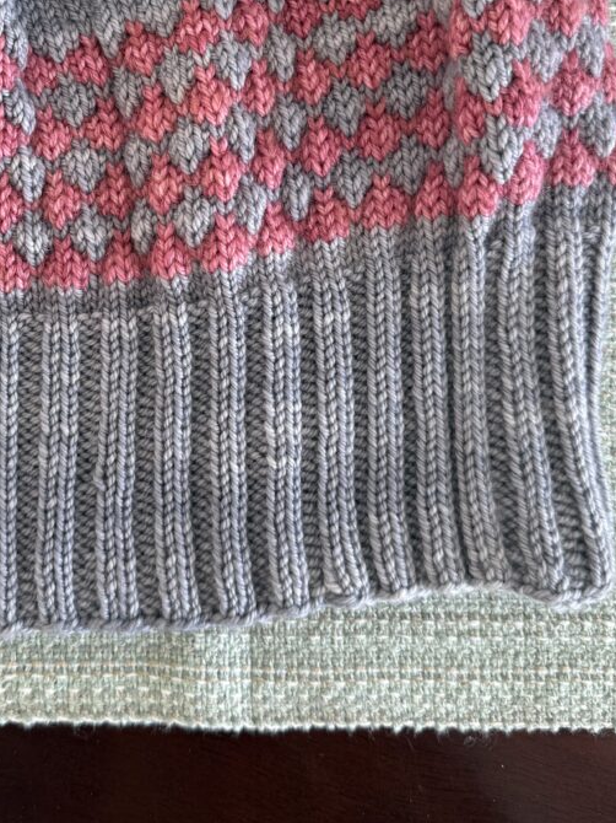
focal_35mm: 43
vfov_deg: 42.5
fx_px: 1021
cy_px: 205
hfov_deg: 33.2
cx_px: 191
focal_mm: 6.76
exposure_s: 1/121
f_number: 1.78
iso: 80
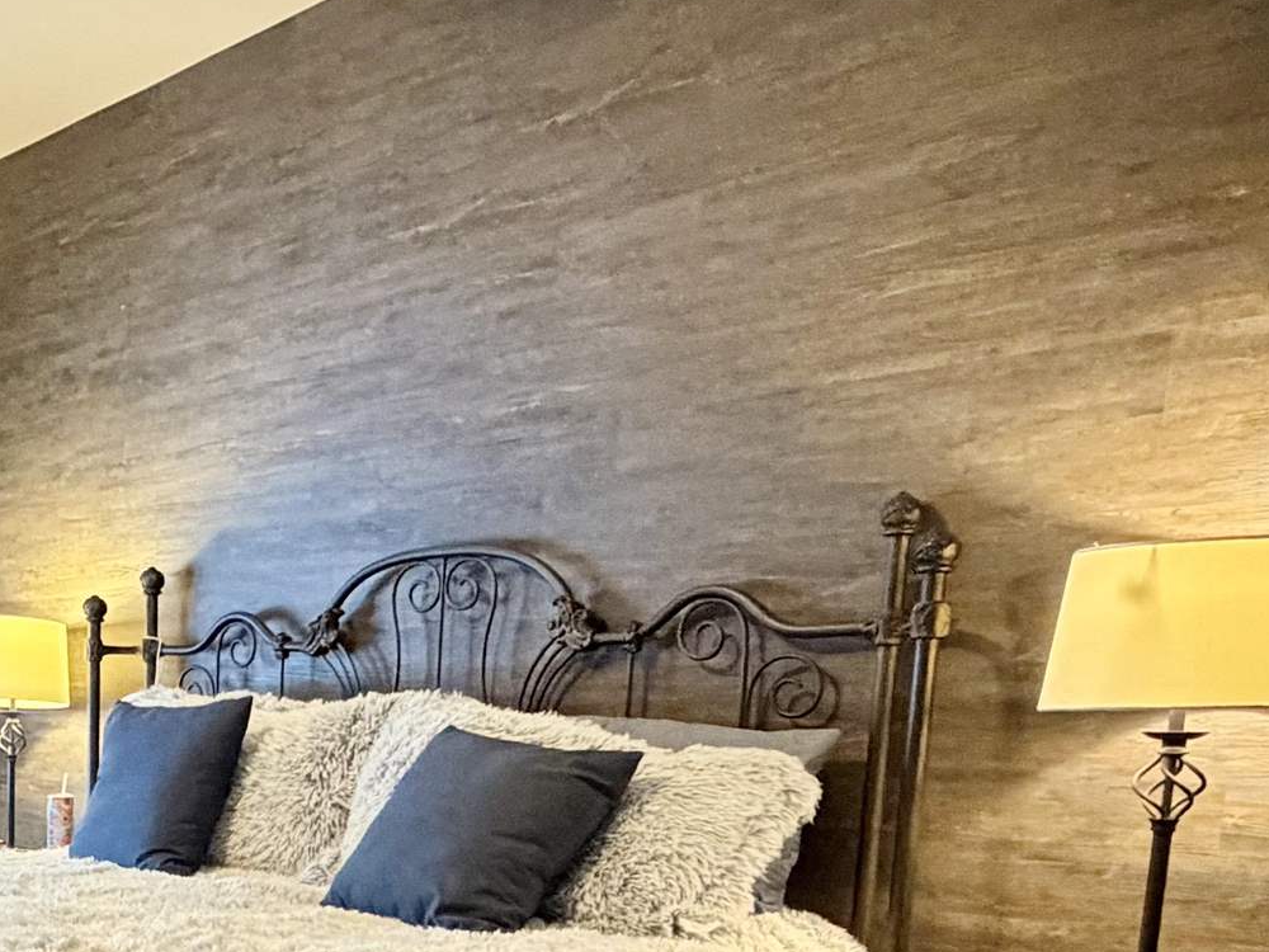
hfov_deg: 39.1
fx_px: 1576
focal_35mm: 43
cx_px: 18
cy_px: 957
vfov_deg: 31.1
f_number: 2.2
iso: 1000
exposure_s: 1/40
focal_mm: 2.22
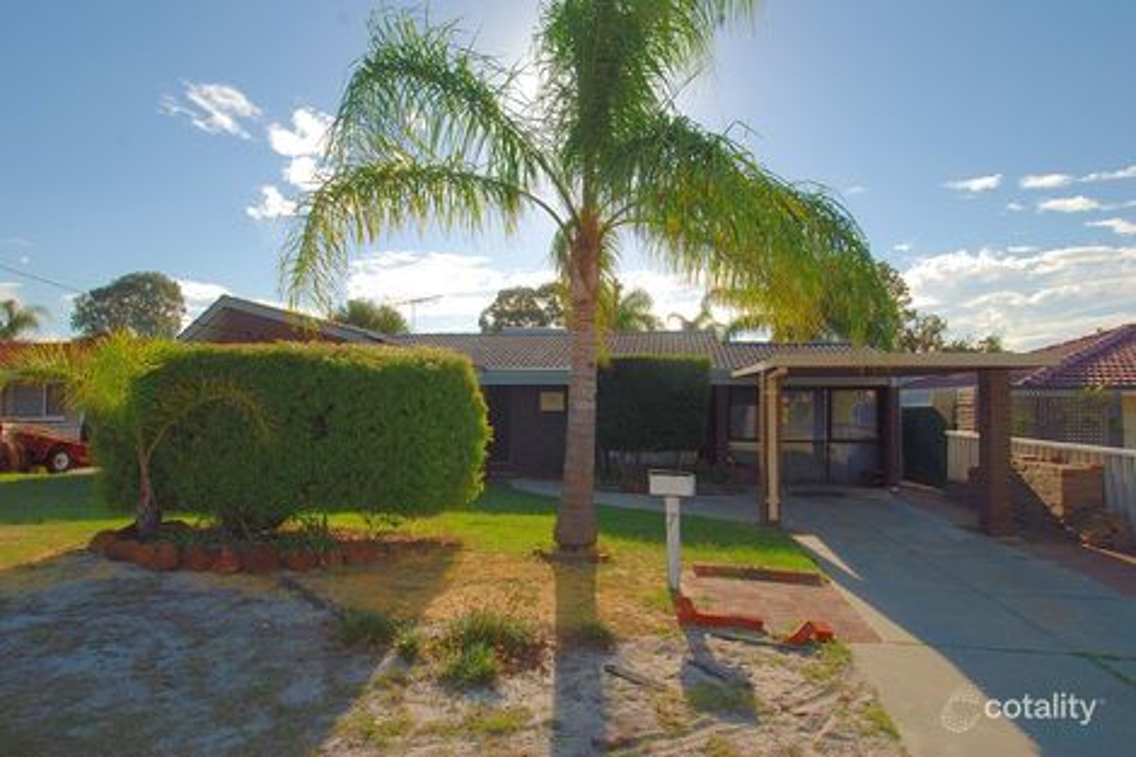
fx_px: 662
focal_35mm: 21
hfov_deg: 81.2
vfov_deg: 59.5
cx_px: 568
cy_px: 378
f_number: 10
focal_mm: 14
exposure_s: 1/200
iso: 100
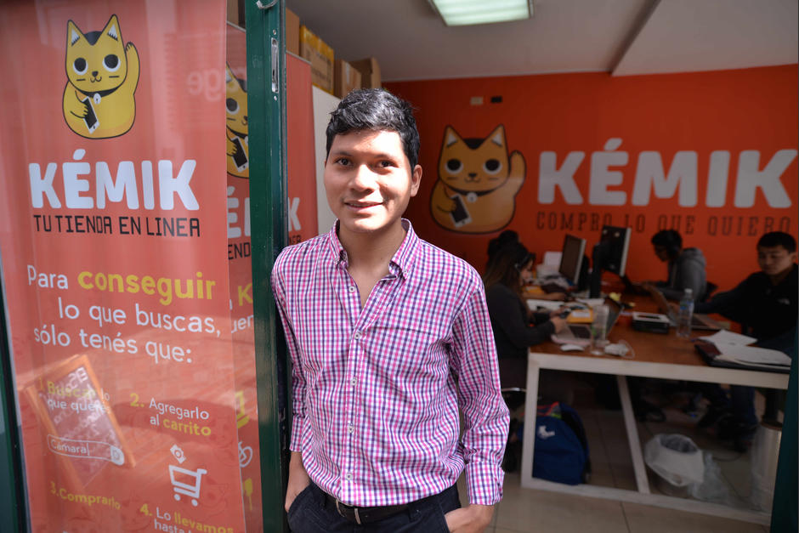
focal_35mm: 20
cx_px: 400
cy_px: 266
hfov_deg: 84.0
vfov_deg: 62.0
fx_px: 444
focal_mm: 20
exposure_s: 1/160
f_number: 2.8
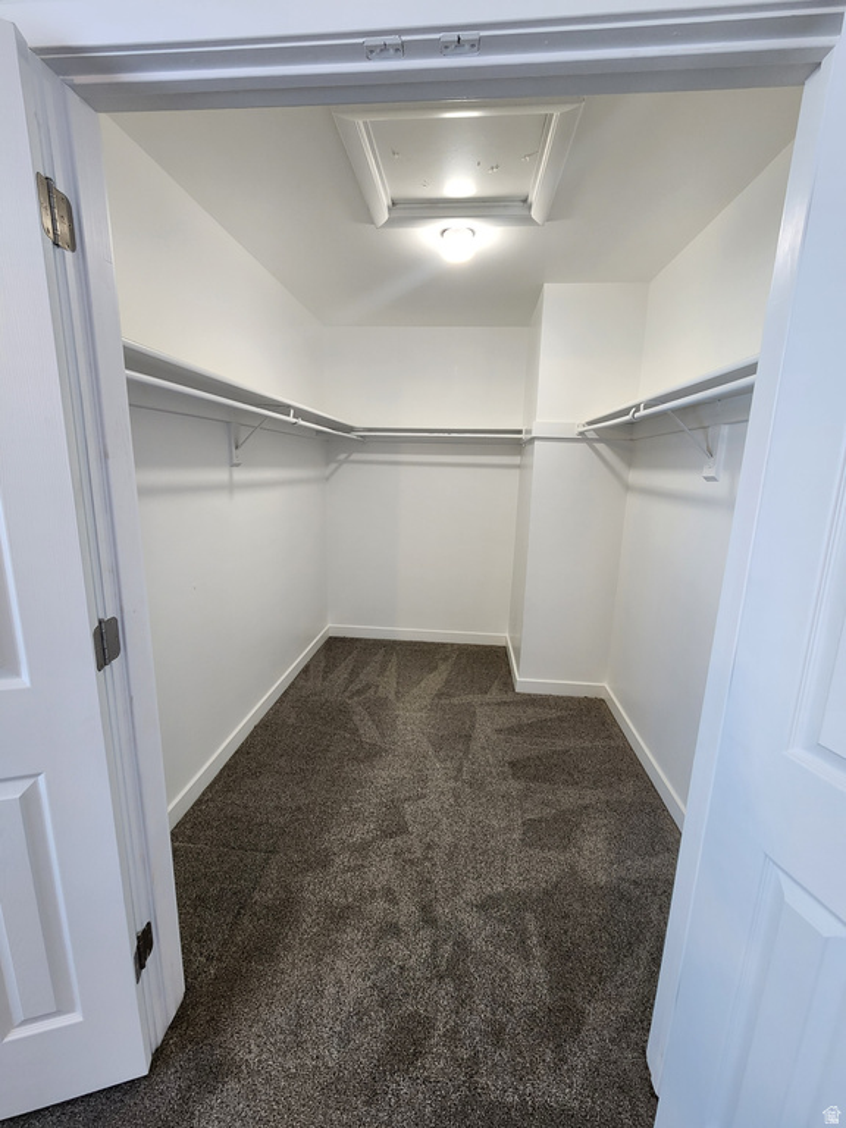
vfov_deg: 106.2
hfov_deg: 89.9
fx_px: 424
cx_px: 423
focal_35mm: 13
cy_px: 564
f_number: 2.2
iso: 250
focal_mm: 2.2
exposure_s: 1/60
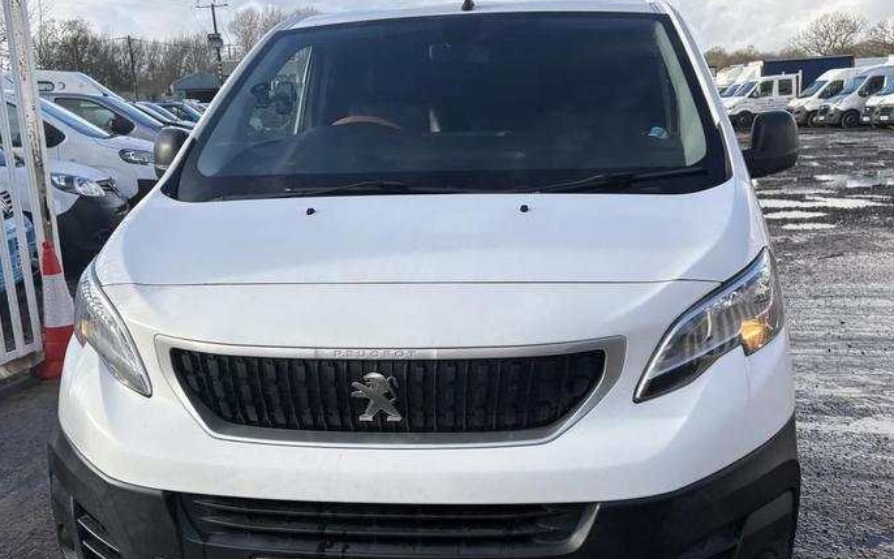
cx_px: 463
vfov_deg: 35.3
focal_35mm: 36
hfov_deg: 54.0
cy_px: 314
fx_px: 877
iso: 50
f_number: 1.6
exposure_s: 1/1667
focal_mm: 5.96
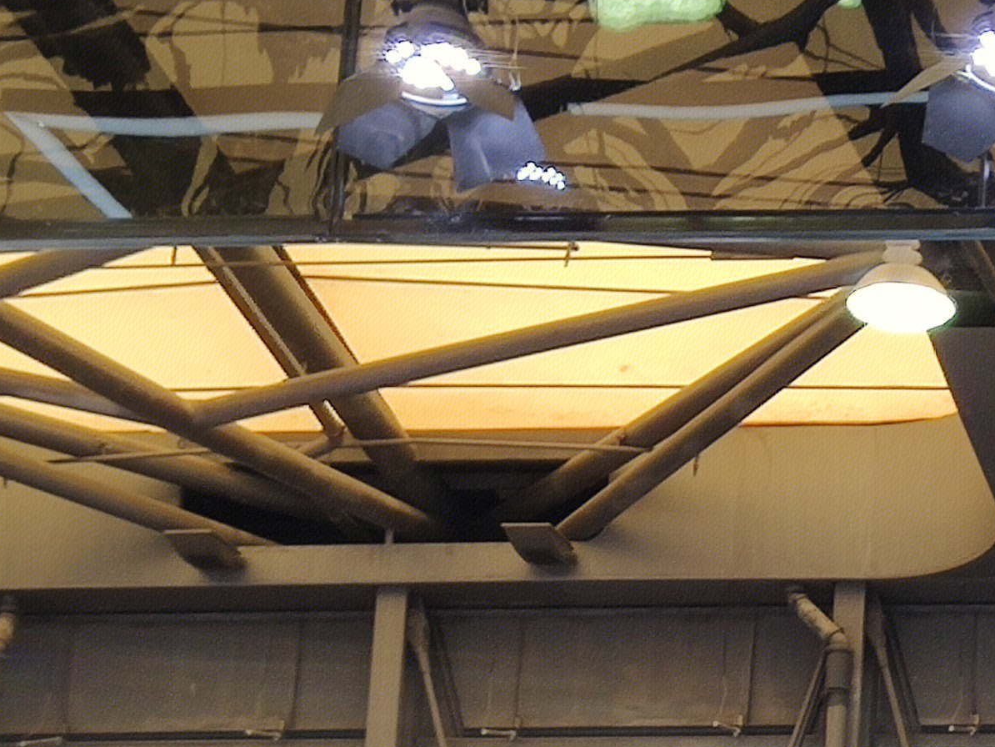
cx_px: 1576
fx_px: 4140
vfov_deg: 10.1
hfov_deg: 12.9
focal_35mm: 144
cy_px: 960
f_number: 1.75
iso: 122
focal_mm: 4.75
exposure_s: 1/100
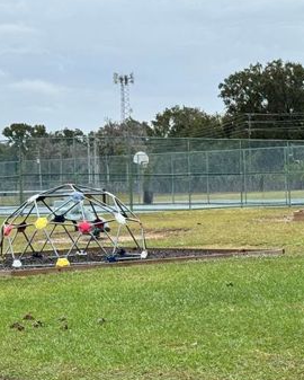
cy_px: 201
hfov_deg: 15.4
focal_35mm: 98
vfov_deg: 19.5
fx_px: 1101
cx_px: 320
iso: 64
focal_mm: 6.76
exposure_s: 1/1597
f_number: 1.78
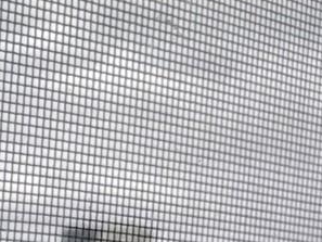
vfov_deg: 8.8
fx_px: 1452
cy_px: 538
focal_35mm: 156
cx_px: -385
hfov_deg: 11.1
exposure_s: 1/120
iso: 20
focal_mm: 3
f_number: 1.8
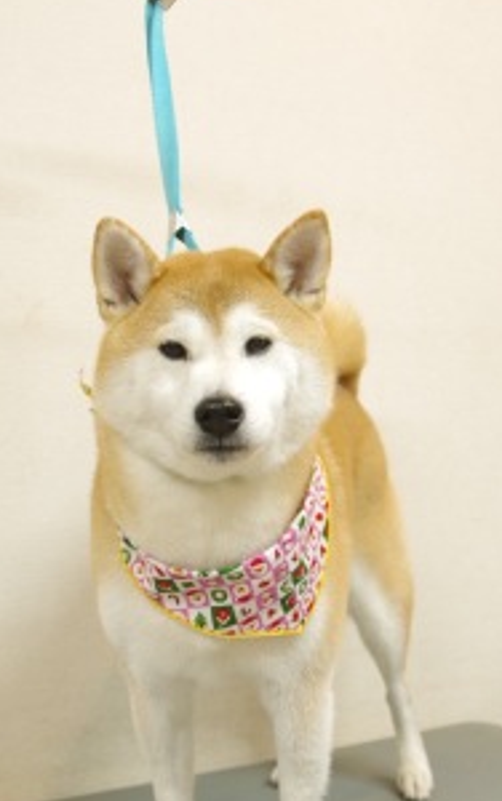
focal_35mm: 57
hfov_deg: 22.8
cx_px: 227
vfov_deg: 35.6
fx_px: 1245
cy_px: 454
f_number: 4
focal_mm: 28
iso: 1600
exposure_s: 1/125
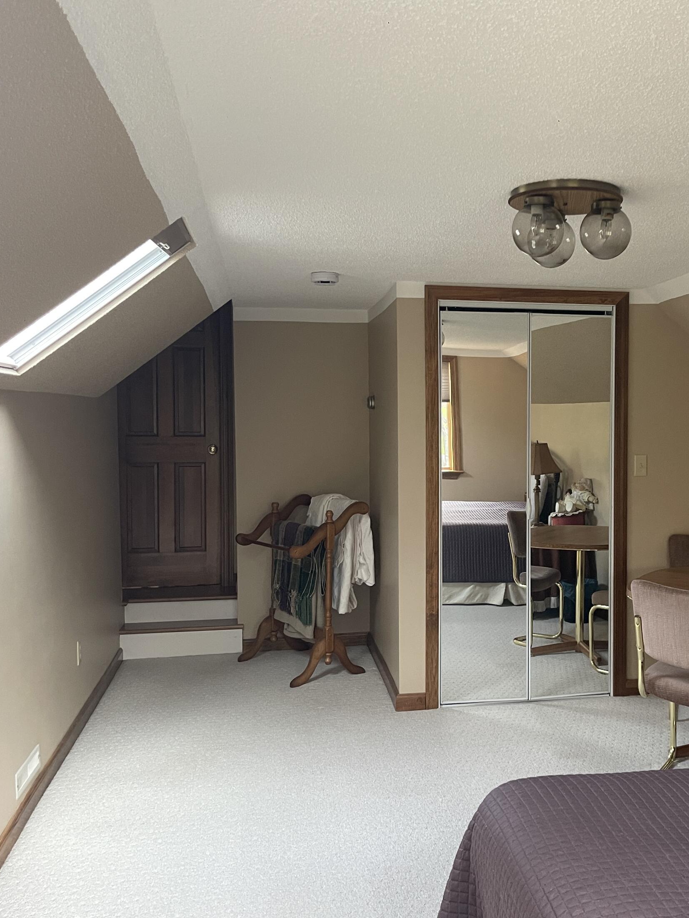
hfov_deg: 41.0
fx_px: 902
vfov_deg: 54.0
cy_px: 461
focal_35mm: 34
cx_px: 482
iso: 250
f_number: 1.6
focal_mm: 5.1
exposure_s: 1/60
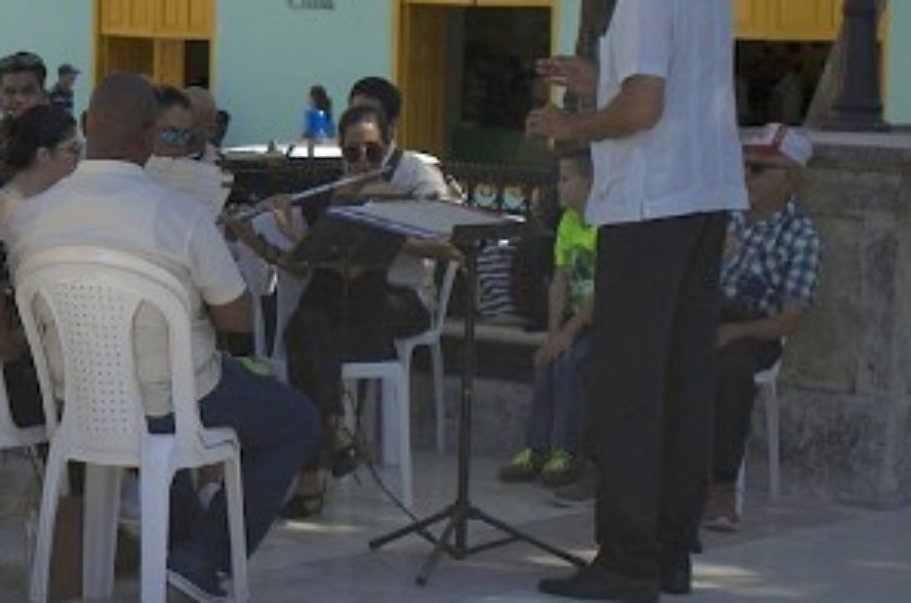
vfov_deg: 11.0
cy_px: 148
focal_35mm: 124
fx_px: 3136
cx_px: -142
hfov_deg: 16.0
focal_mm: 35
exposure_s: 1/1000
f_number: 3.5
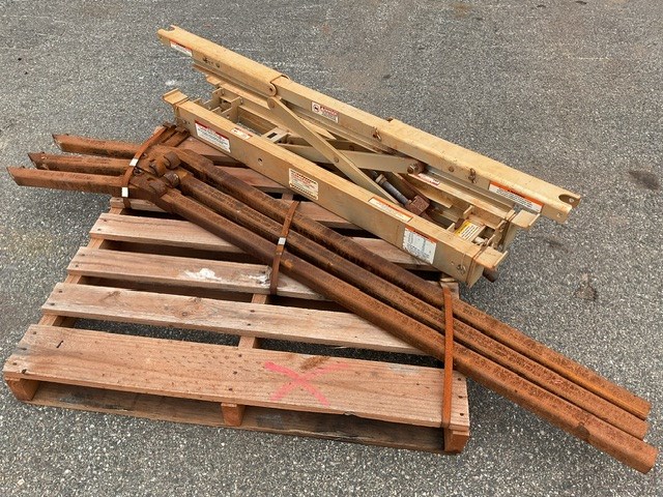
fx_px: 555
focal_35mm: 29
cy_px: 248
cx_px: 332
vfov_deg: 48.2
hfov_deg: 61.7
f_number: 1.8
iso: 16
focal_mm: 3
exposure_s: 1/1311
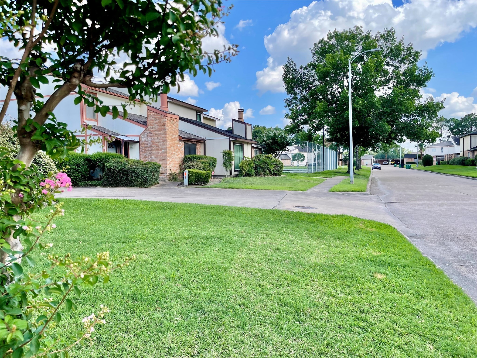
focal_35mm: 25
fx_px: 344
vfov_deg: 54.9
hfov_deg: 69.4
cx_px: 238
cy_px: 179
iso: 32
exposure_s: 1/953
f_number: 1.6
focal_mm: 5.1
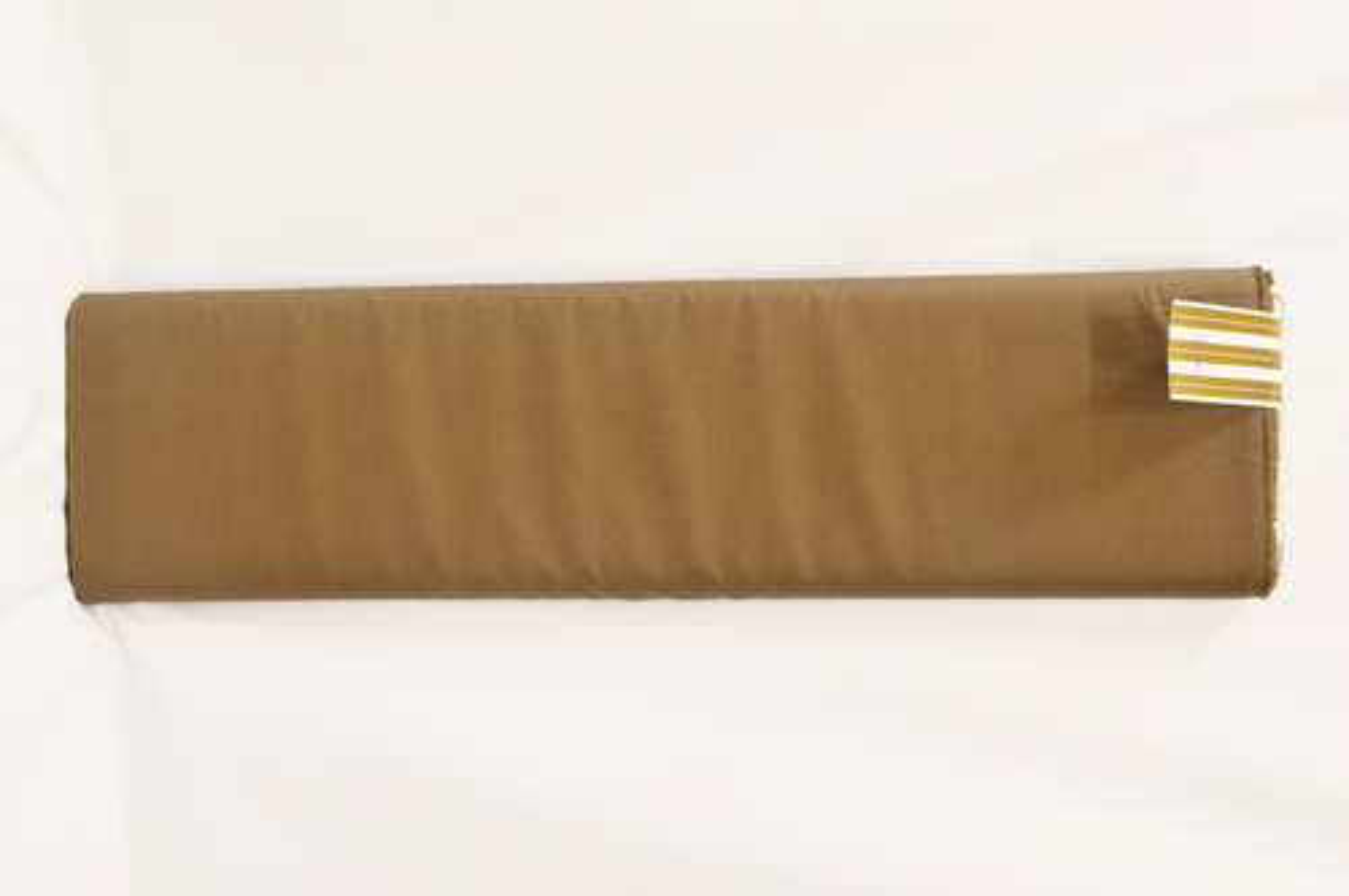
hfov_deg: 49.6
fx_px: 1460
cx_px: 674
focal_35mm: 39
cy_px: 448
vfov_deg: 34.1
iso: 800
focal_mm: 26
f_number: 11
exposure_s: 1/10
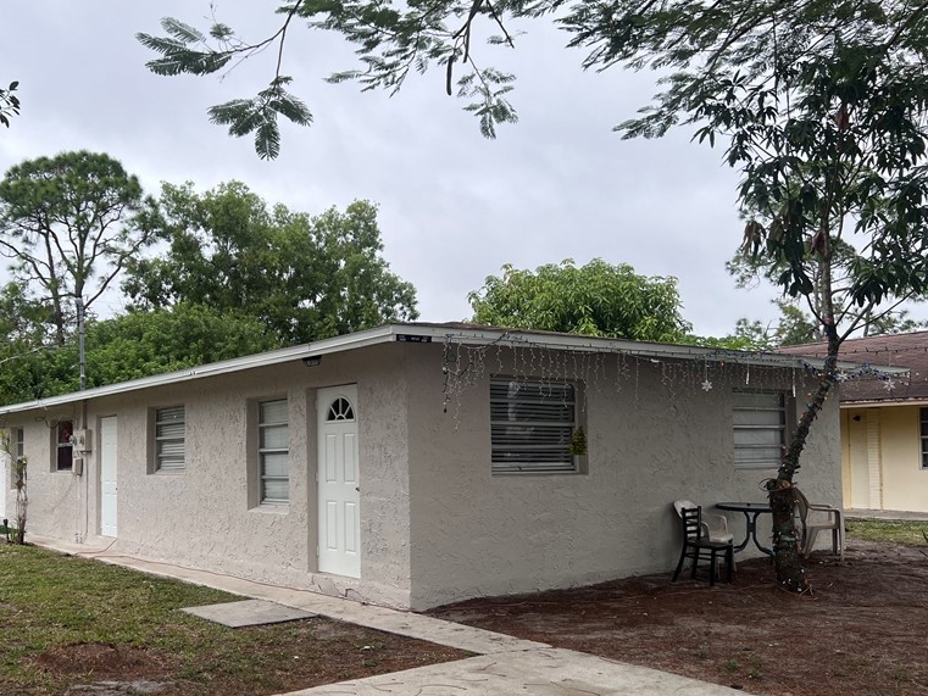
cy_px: 405
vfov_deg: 40.6
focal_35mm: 35
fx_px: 938
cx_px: 344
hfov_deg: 52.0
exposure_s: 1/949
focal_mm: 5.7
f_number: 1.5
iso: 50
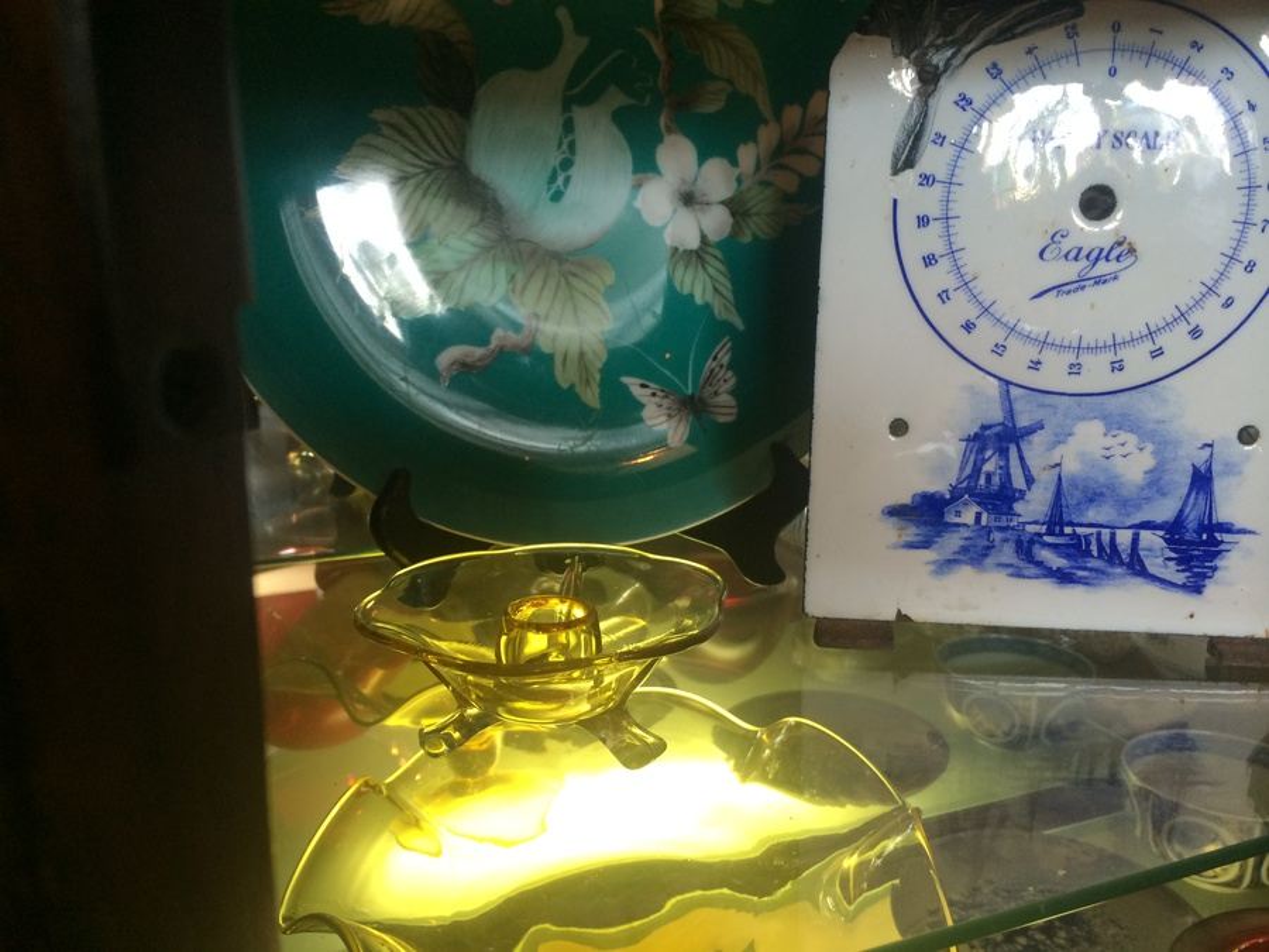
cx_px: 634
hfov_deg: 60.0
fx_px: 1100
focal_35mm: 30
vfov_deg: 46.8
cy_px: 476
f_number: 2.2
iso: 80
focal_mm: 4.12
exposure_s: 1/30
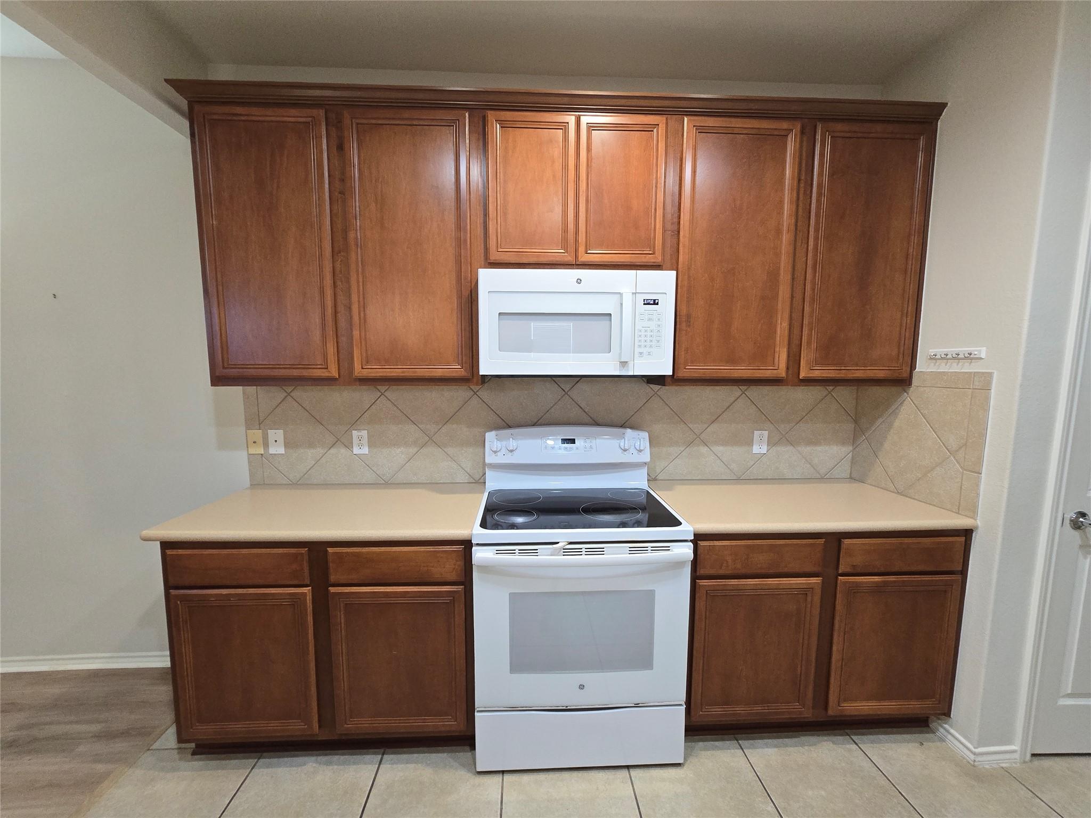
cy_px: 409
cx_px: 546
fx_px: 410
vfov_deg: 89.9
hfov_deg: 106.2
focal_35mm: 13
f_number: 2.2
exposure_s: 1/60
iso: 400
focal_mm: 2.2
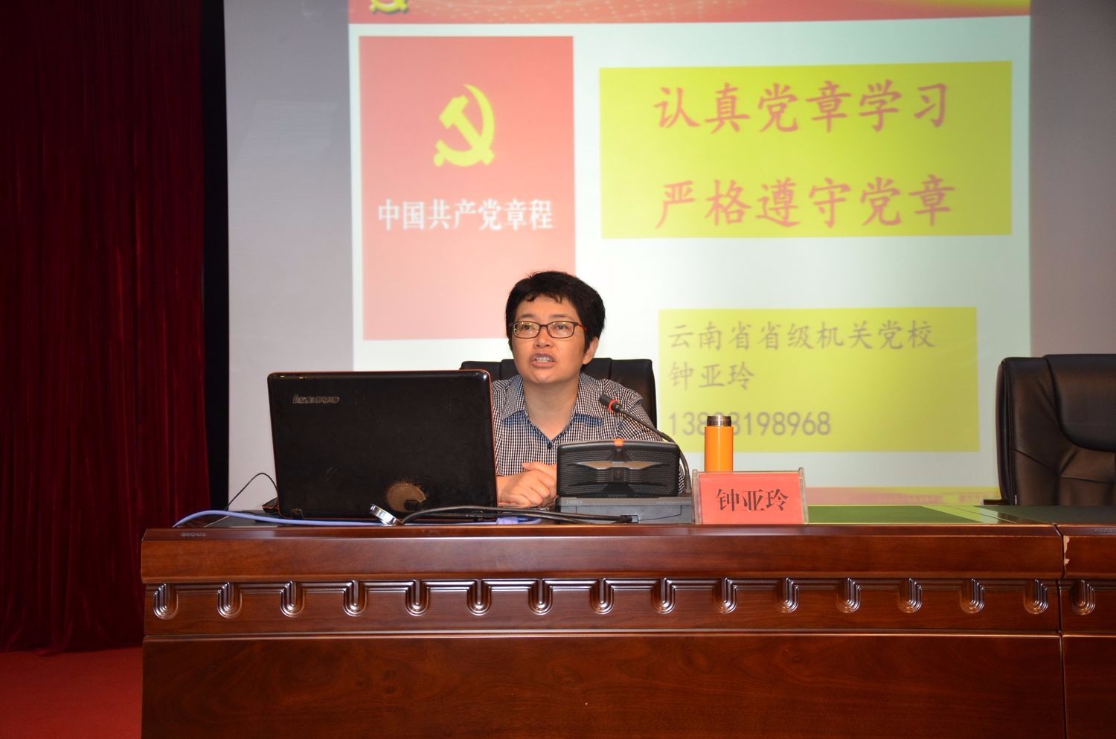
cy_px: 370
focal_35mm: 51
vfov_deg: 26.4
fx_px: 1577
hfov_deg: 39.0
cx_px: 558
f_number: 4.5
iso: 640
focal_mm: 34
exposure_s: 1/60
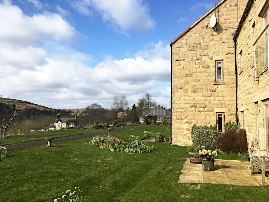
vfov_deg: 48.2
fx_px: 225
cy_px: 101
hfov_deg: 61.7
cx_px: 134
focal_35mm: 29
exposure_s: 1/1399
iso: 25
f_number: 2.2
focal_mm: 4.15
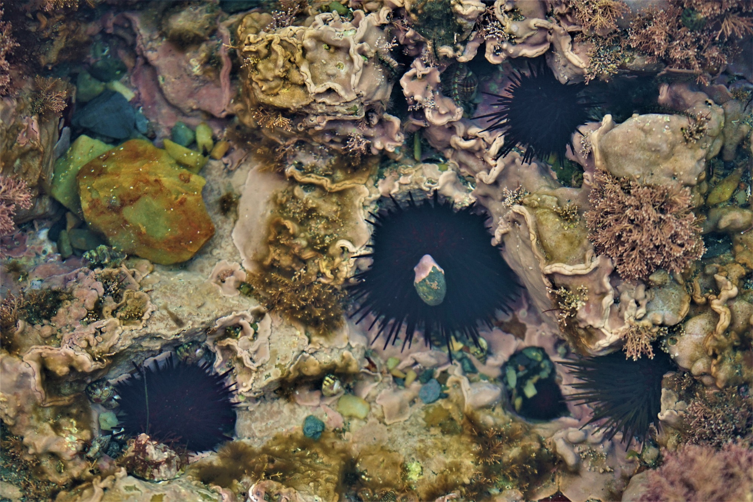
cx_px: 376
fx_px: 1171
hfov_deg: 35.6
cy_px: 251
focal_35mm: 56
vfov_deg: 24.2
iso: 640
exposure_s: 1/60
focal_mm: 56
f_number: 5
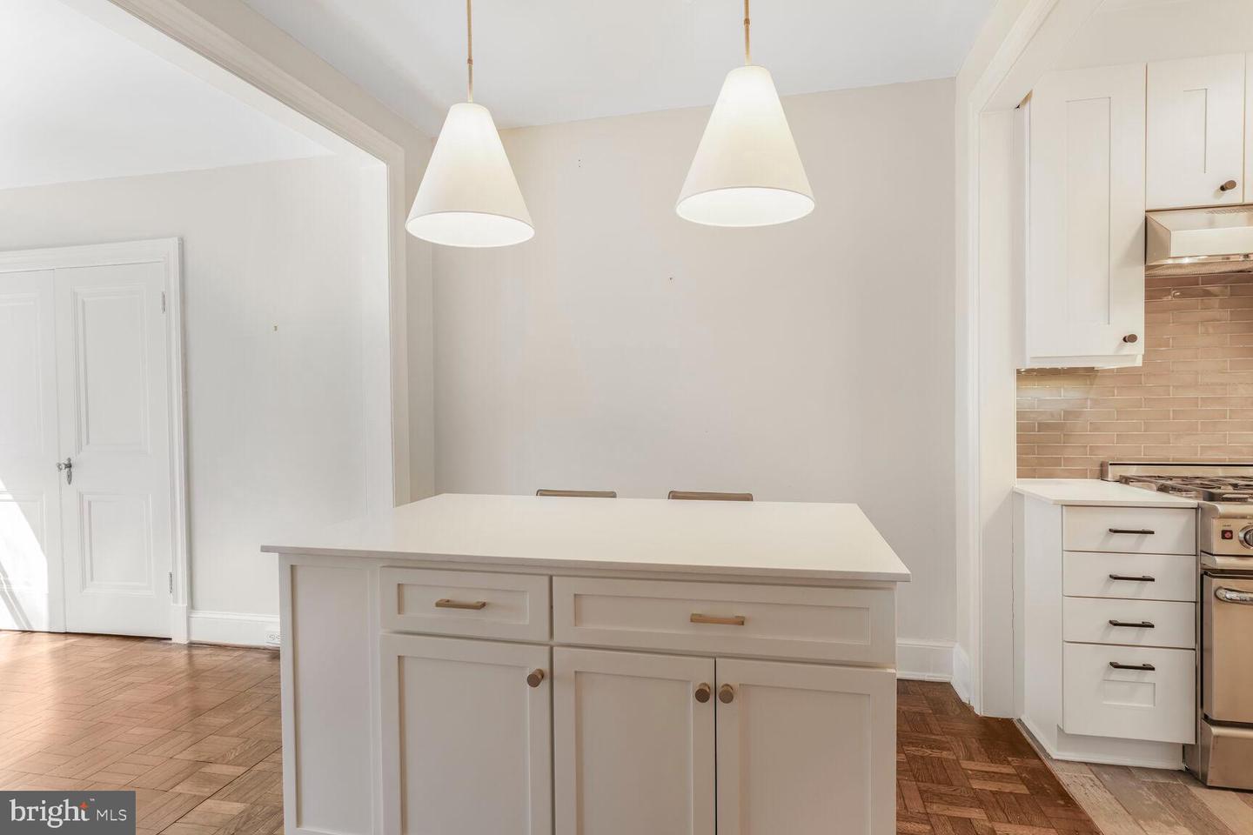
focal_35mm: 19
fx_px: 661
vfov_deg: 64.6
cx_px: 626
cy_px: 418
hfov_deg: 86.9
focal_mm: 19
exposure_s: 1/3
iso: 200
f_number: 8
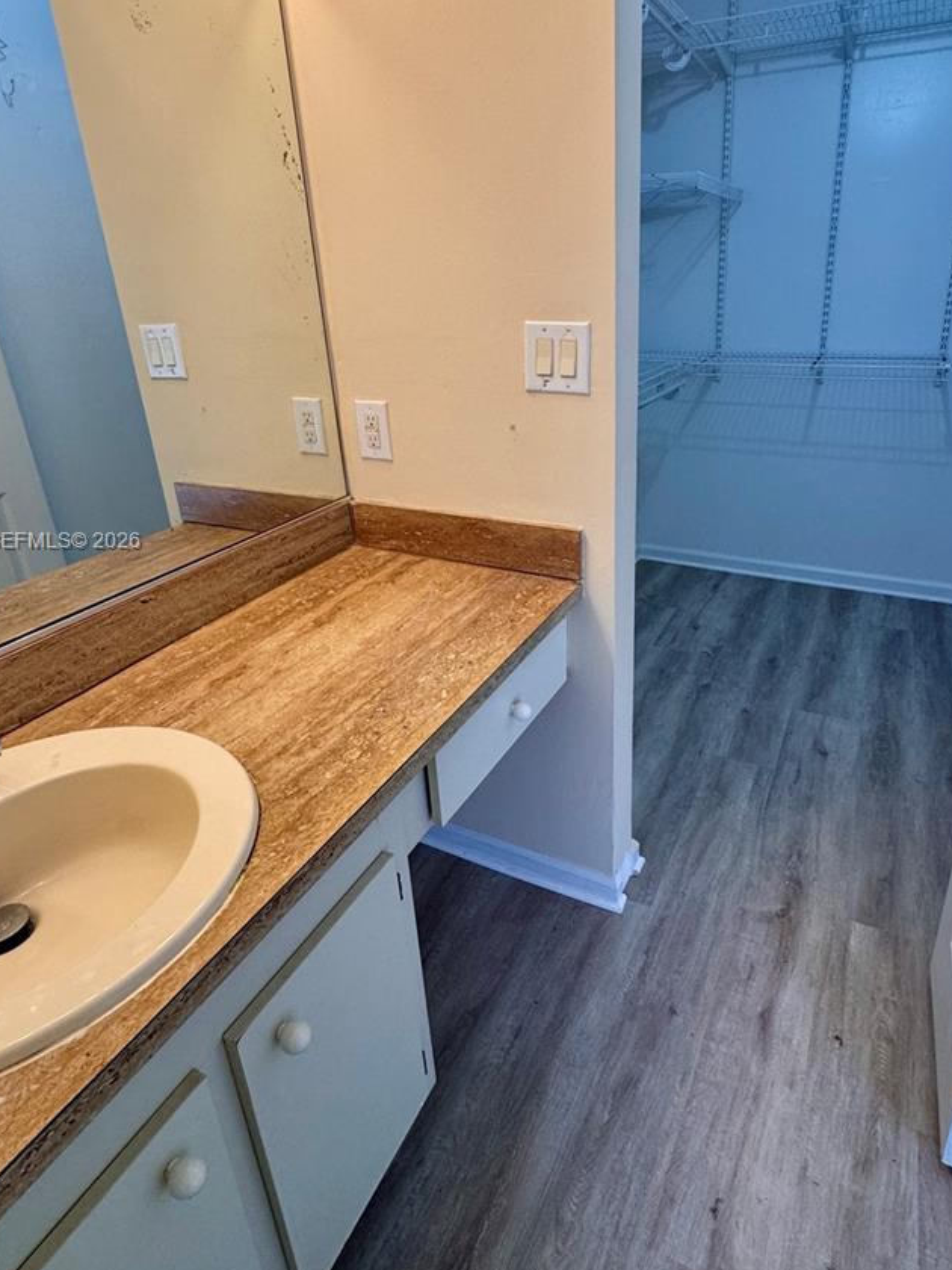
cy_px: 543
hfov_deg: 65.7
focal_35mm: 20
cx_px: 541
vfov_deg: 81.2
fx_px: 733
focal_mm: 2.22
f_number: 2.2
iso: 160
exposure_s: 1/120
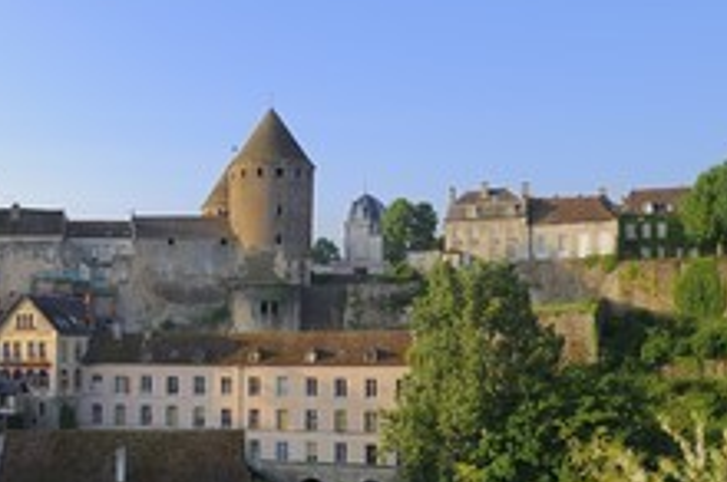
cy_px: 416
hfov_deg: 42.1
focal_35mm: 46
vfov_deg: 28.3
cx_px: 230
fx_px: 928
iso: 200
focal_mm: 24
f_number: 10
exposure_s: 1/100
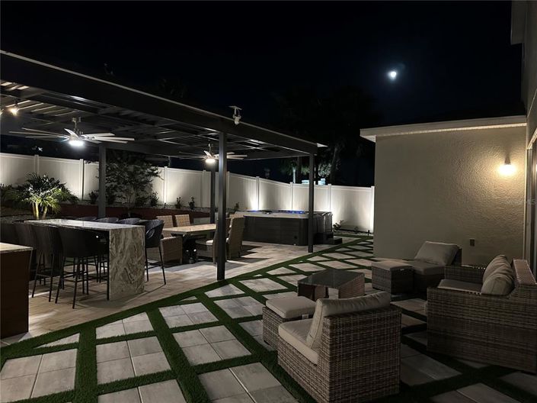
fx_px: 372
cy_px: 202
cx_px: 268
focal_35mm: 24
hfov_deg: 71.6
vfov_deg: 56.8
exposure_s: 1/30
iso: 800
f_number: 1.78
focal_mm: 6.86
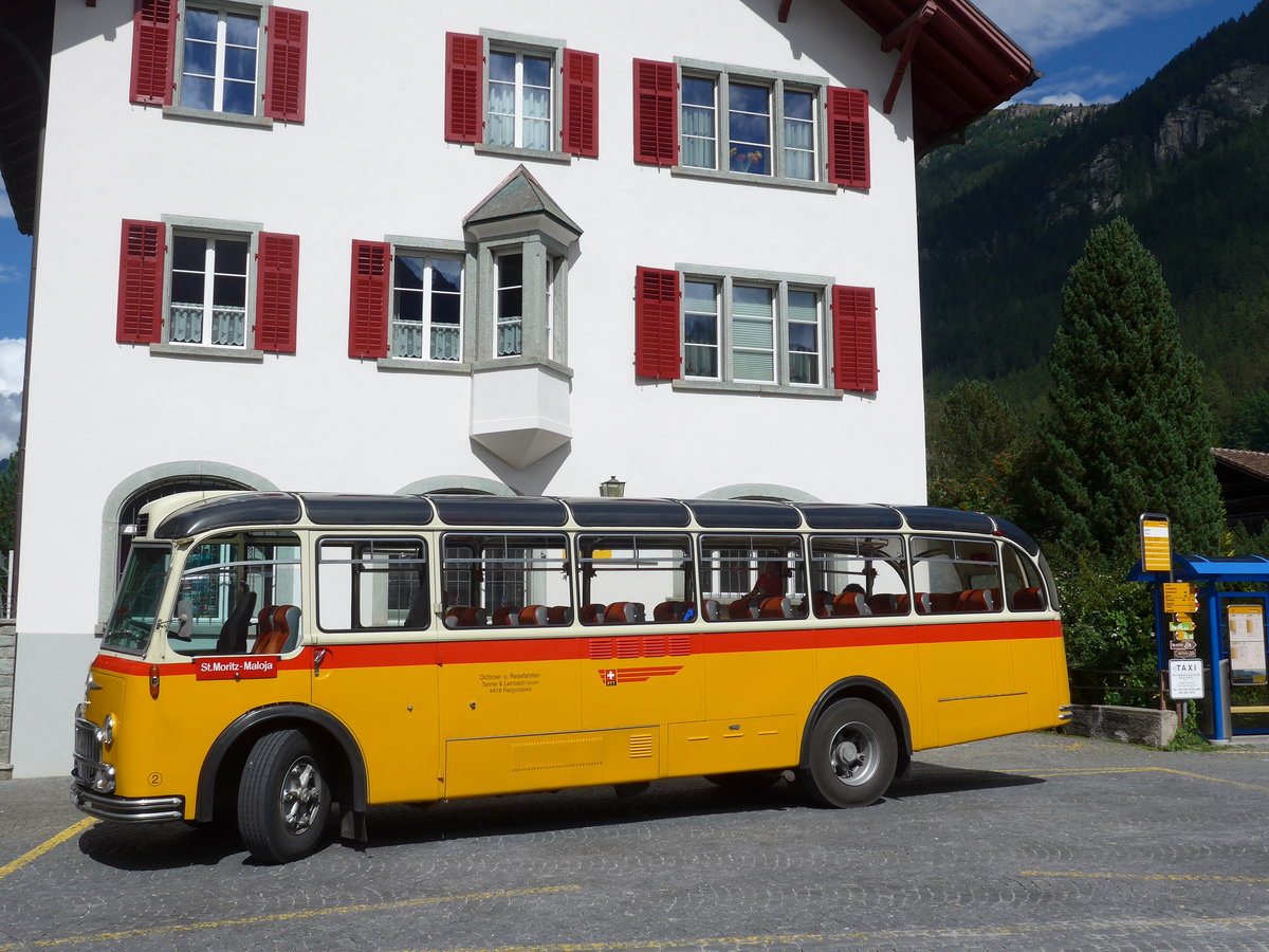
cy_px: 476
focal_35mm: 39
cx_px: 634
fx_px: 1430
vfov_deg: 36.8
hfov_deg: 47.9
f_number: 4
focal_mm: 8
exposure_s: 1/2000
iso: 80
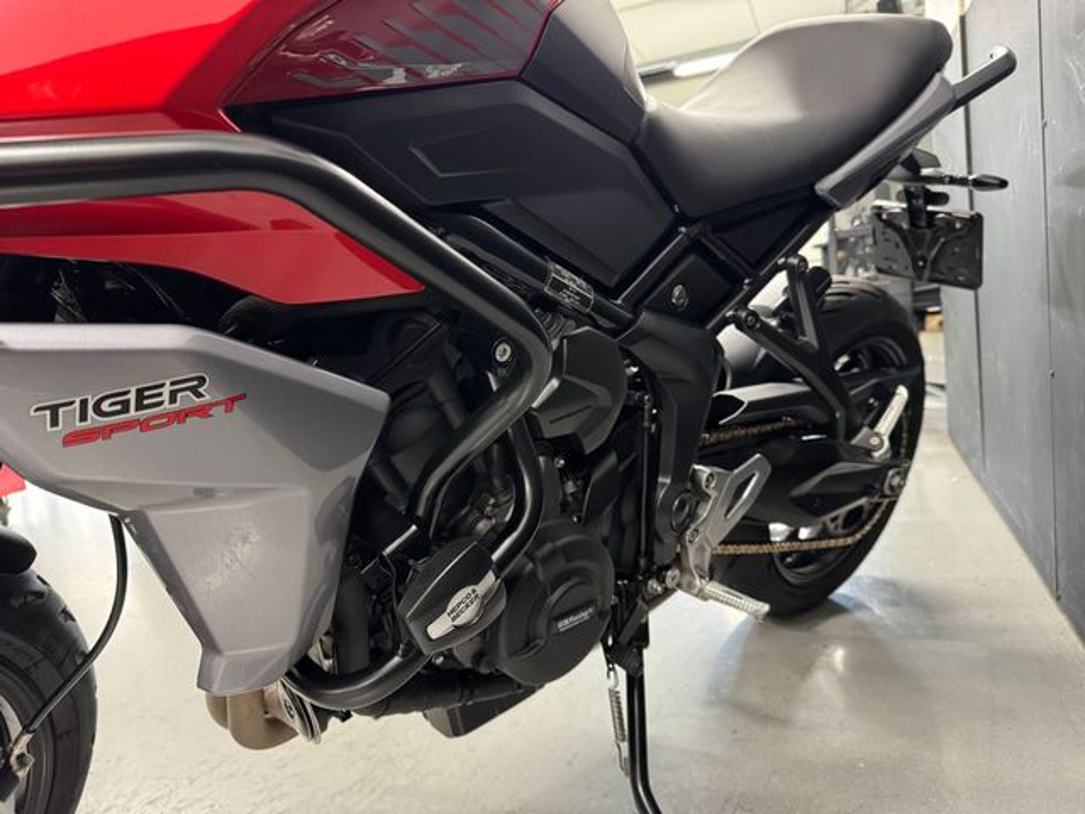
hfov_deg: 71.6
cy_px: 407
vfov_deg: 56.8
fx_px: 752
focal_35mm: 24
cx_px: 542
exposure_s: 1/50
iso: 640
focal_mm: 6.76
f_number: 1.78
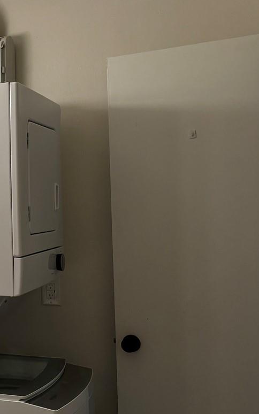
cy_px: 206
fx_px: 644
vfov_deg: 35.7
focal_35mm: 57
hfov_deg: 20.1
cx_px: -111
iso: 100
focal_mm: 5.96
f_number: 1.6
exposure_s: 1/60
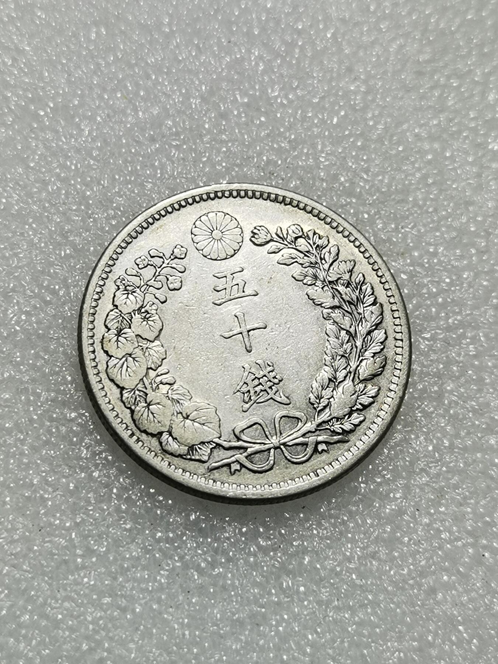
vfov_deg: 27.8
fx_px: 1343
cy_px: 332
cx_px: 249
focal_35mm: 70
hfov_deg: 21.0
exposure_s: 1/108
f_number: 1.9
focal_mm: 6.67
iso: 50
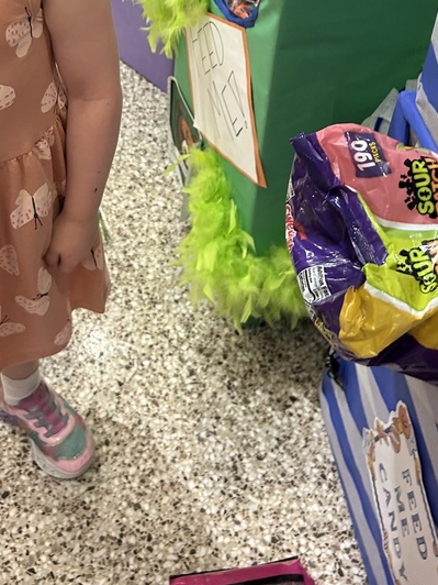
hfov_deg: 29.1
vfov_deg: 35.3
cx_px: 206
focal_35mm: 50
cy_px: 30
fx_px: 844
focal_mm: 5.7
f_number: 1.5
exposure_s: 1/60
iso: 125
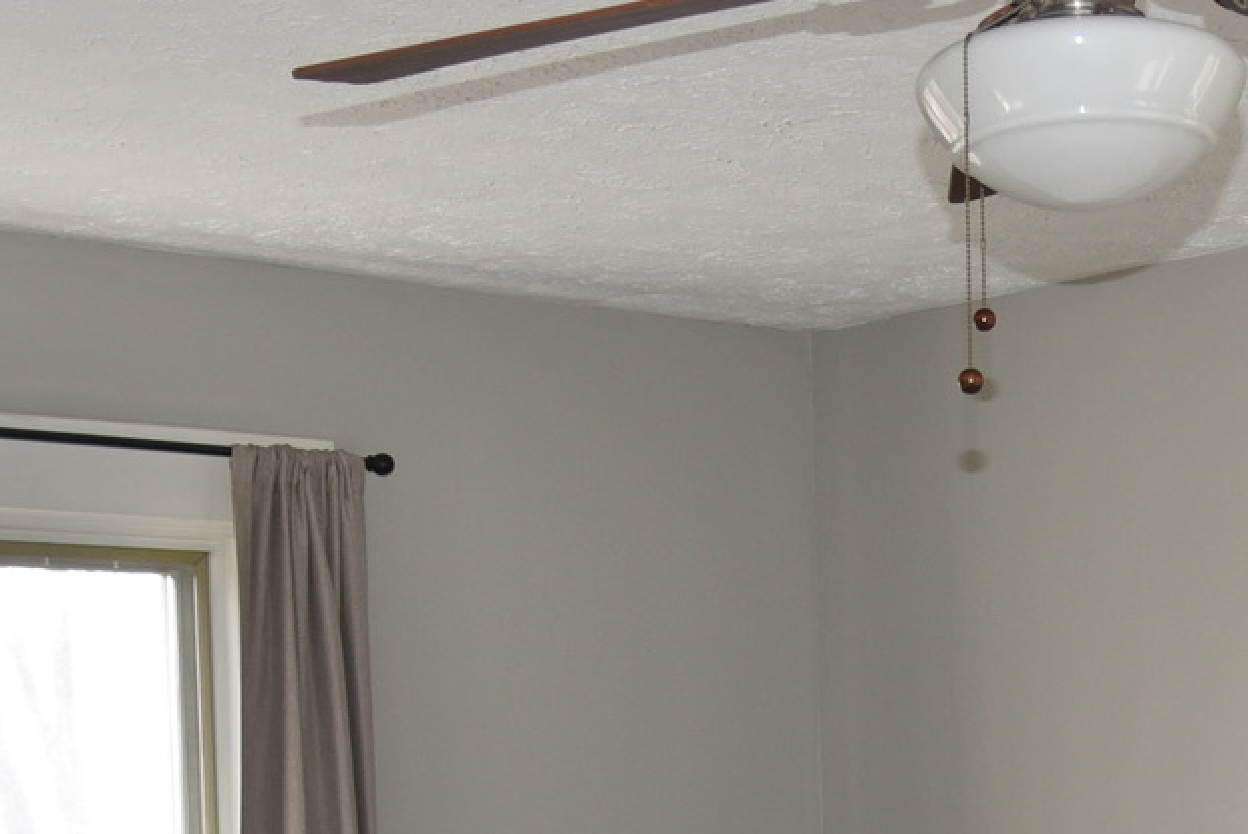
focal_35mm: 89
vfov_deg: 14.6
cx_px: 1071
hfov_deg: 22.4
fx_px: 3087
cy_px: 1155
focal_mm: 24
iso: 500
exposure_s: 1/200
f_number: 4.5
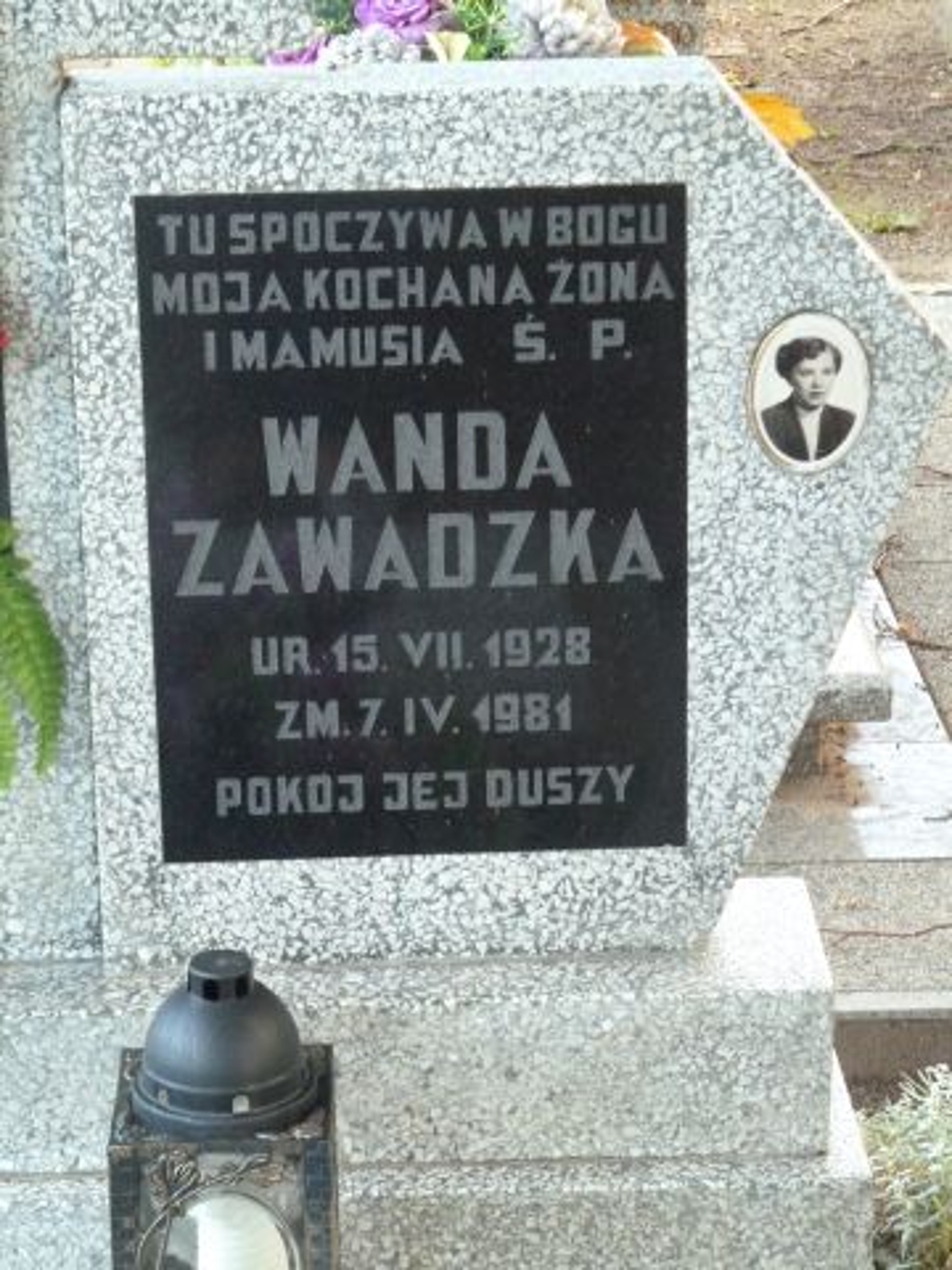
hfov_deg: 14.2
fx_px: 3814
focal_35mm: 104
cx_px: 476
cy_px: 635
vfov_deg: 18.9
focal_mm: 17
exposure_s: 1/80
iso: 800
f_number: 4.3
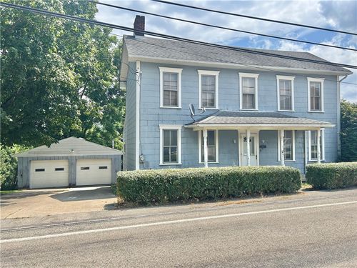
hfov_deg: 67.3
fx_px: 268
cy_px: 134
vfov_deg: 53.1
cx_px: 178
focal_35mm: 26
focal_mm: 5.7
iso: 50
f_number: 1.5
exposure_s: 1/3704
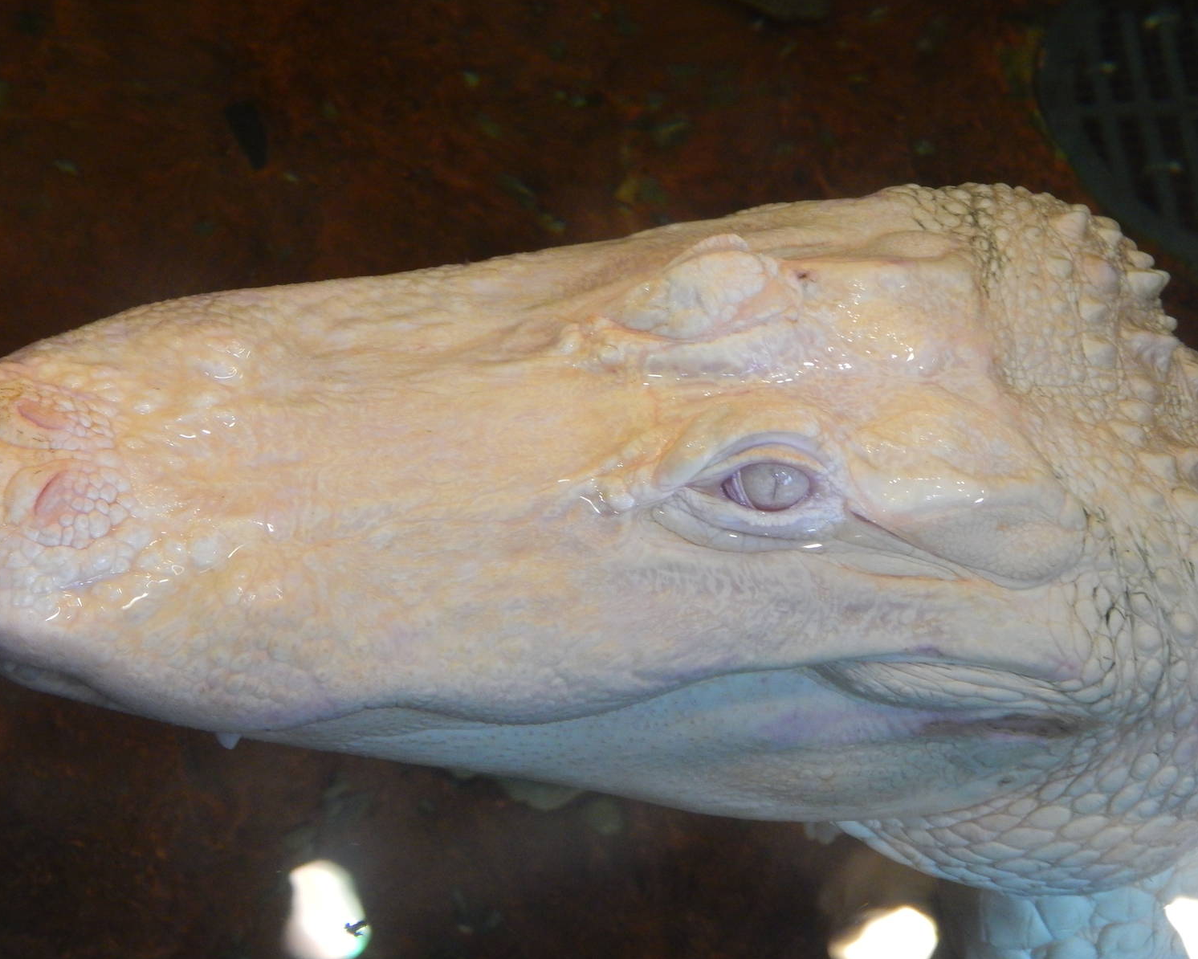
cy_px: 480
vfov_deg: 17.1
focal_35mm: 90
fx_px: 3191
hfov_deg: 21.3
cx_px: 560
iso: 400
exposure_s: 1/15
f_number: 4.3
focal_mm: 15.3
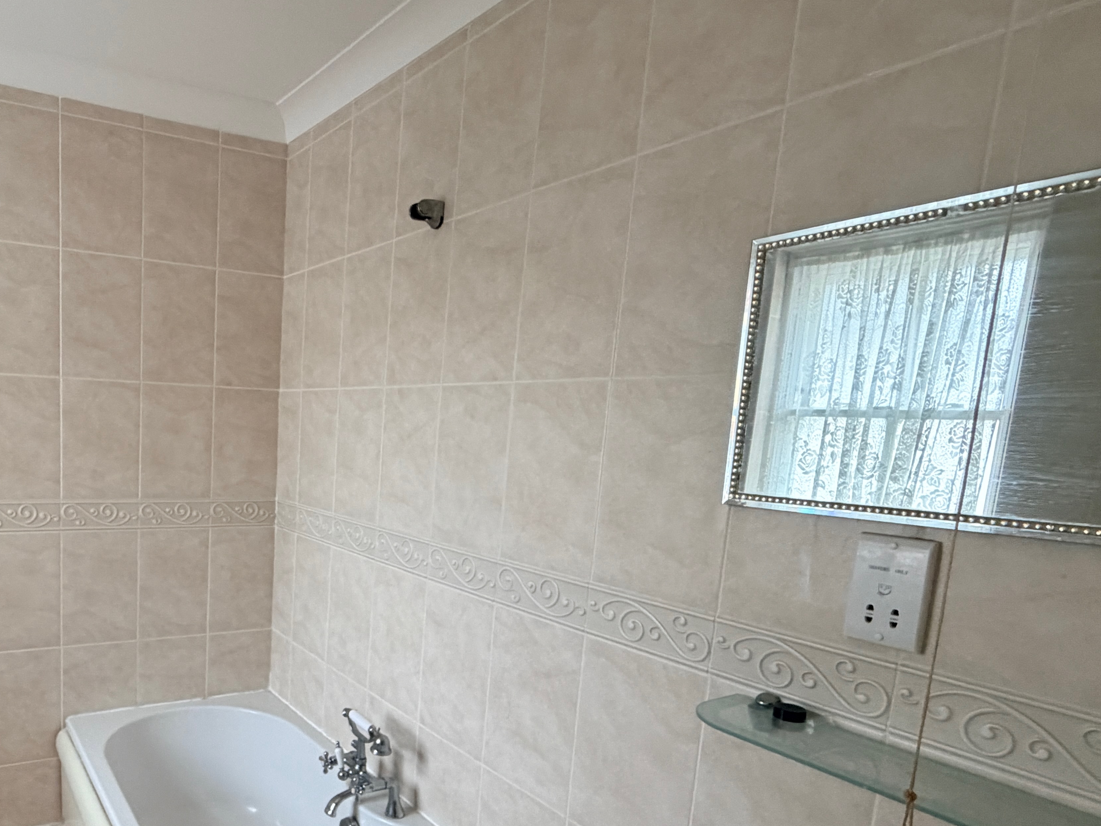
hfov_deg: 67.3
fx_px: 763
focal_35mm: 24
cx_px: 284
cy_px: 537
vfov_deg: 55.8
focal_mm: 2.22
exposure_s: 1/60
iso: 400
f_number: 2.2
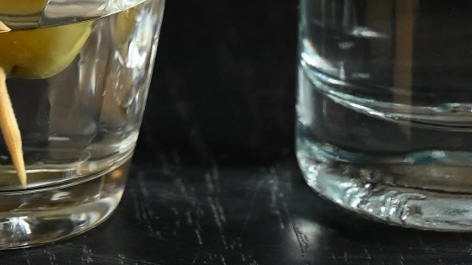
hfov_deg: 3.6
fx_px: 7434
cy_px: -752
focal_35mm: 594
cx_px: 77
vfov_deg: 2.0
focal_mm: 105
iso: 1600
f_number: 4
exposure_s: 1/250
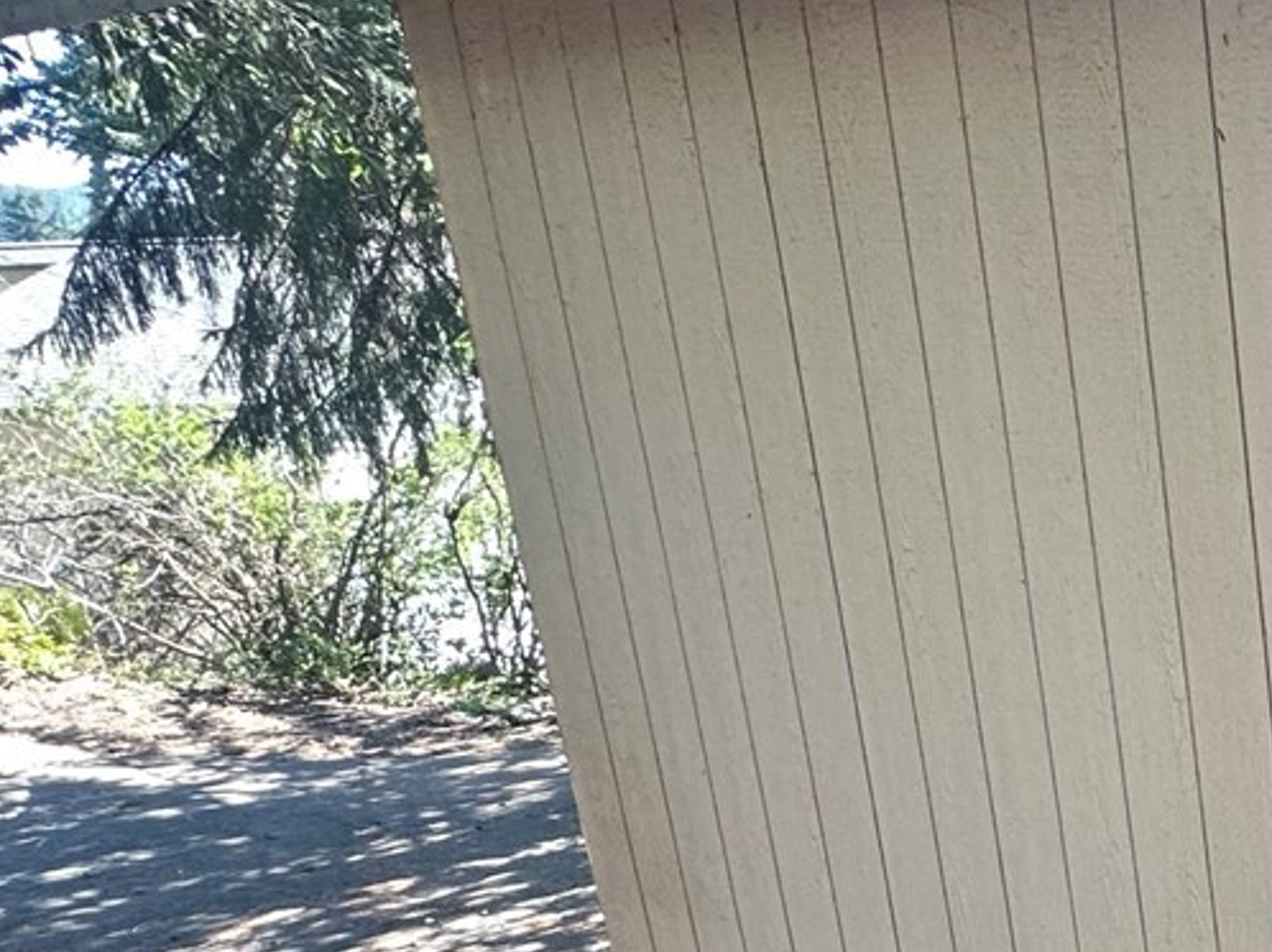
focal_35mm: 45
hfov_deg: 30.8
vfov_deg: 31.4
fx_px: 1653
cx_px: 1732
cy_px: 758
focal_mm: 2.22
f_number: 2.2
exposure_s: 1/99
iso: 125
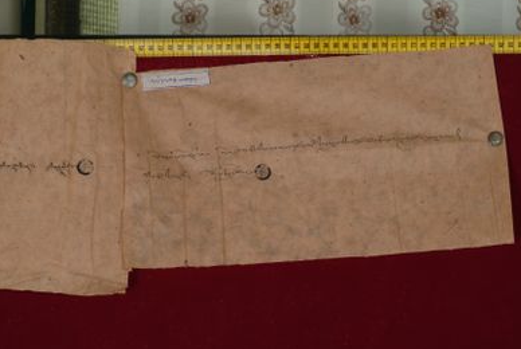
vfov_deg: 11.8
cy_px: 146
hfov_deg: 17.5
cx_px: 277
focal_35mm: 117
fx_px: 1691
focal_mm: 59
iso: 160
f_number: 13
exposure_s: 1/20
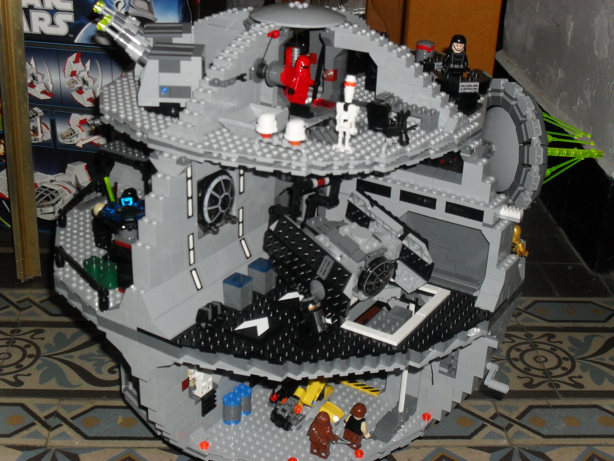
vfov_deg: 29.7
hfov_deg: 38.9
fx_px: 869
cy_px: 230
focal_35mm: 49
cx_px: 307
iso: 200
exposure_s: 1/45
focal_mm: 8.7
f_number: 3.9
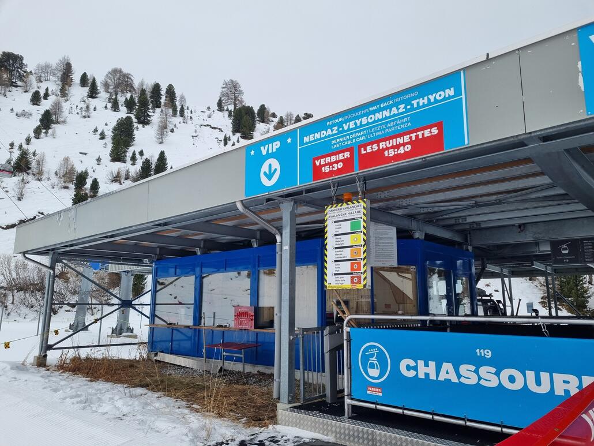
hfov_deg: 67.3
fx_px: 446
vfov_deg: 53.1
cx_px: 297
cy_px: 223
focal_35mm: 26
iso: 50
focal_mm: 5.4
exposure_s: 1/1400
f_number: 1.8
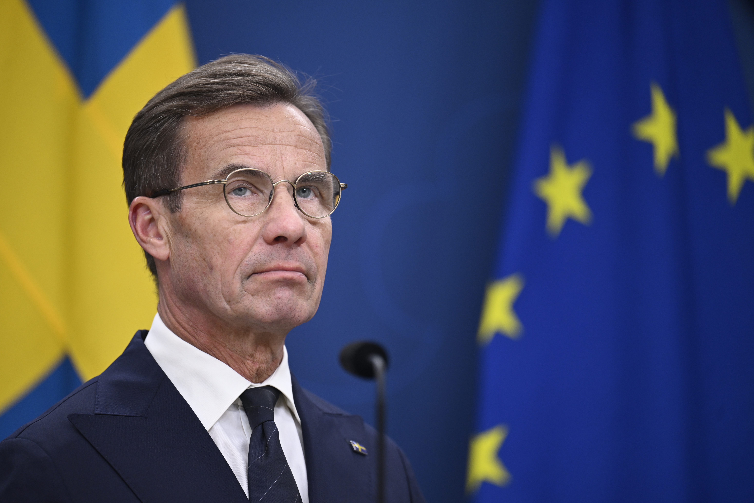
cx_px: 377
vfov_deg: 6.9
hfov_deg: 10.3
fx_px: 4189
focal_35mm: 200
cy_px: 252
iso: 1000
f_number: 2.8
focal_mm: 200
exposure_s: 1/320
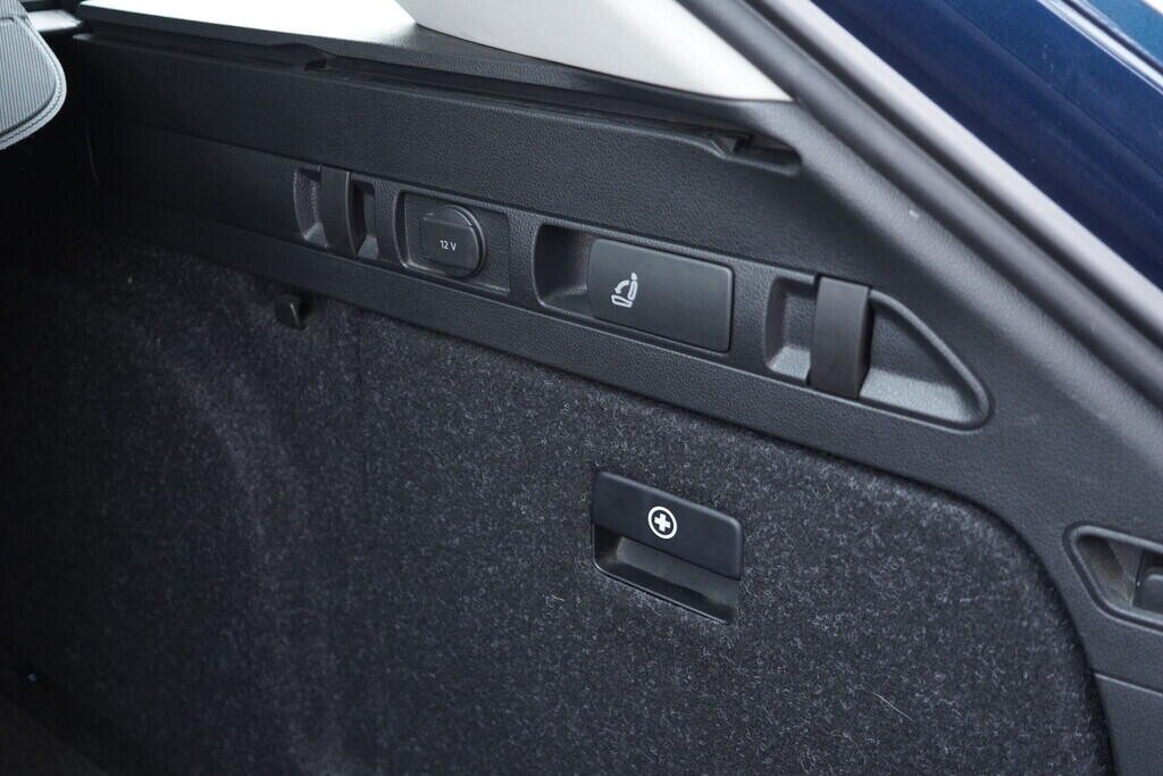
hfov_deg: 53.1
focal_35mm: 36
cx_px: 582
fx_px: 1163
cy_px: 388
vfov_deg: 36.9
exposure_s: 1/40
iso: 640
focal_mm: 24
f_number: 2.8
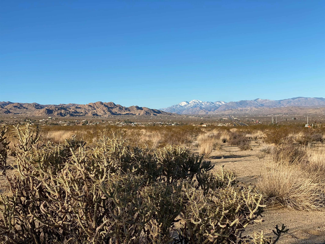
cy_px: 122
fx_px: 488
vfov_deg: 28.0
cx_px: 162
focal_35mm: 52
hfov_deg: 36.8
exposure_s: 1/1497
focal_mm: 6
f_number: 2
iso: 20
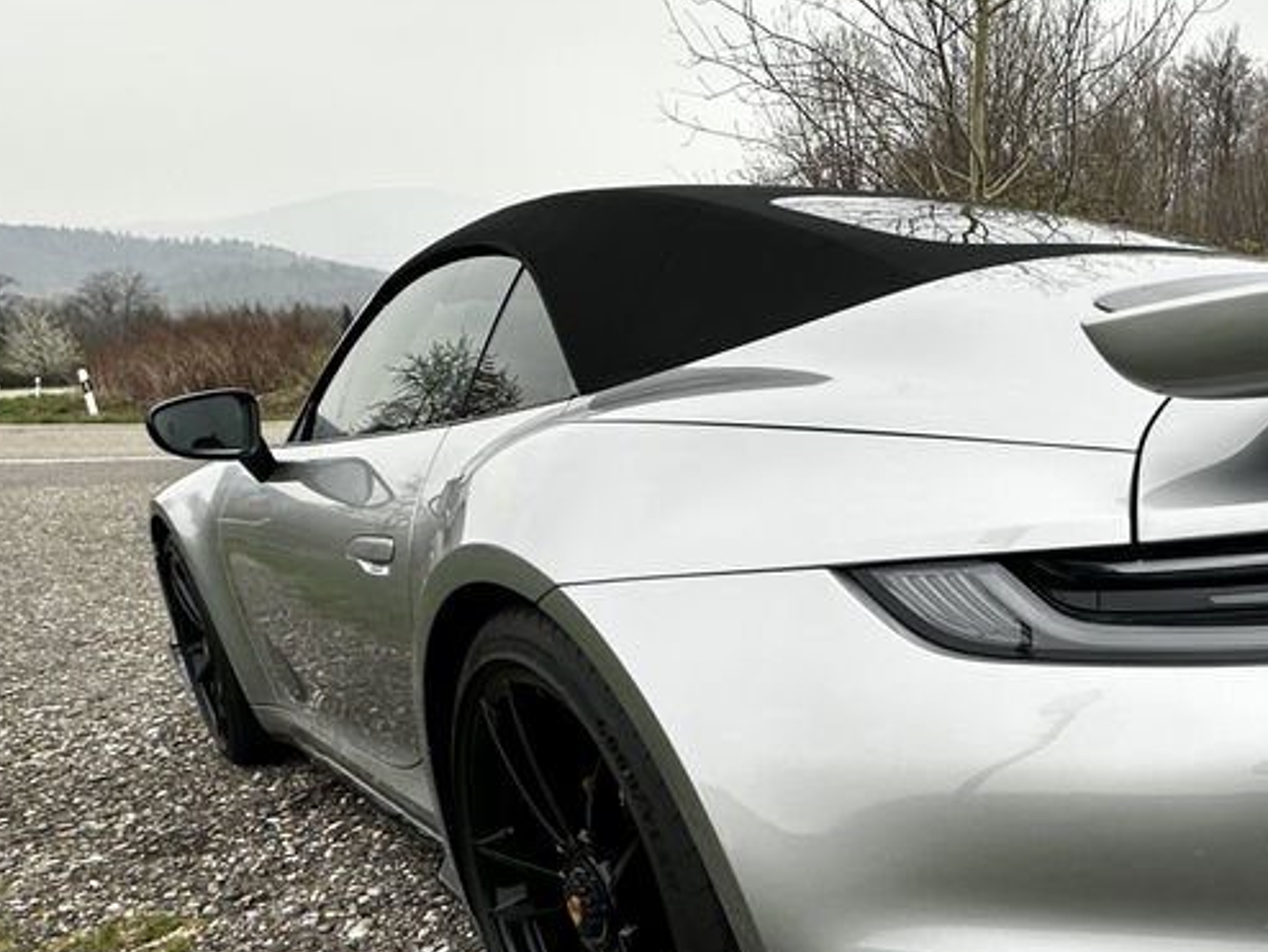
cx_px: 1029
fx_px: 1063
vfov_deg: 47.2
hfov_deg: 56.7
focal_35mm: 29
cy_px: 662
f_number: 2.2
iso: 50
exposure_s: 1/99
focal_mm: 2.22
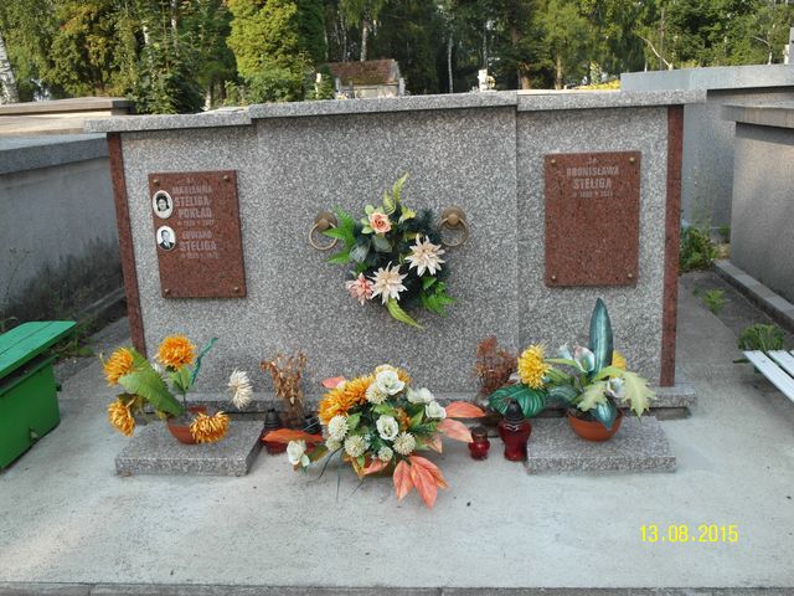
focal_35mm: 42
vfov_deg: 34.3
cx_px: 397
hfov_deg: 44.8
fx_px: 963
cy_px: 298
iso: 80
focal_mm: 9.1
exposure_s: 1/180
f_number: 4.2
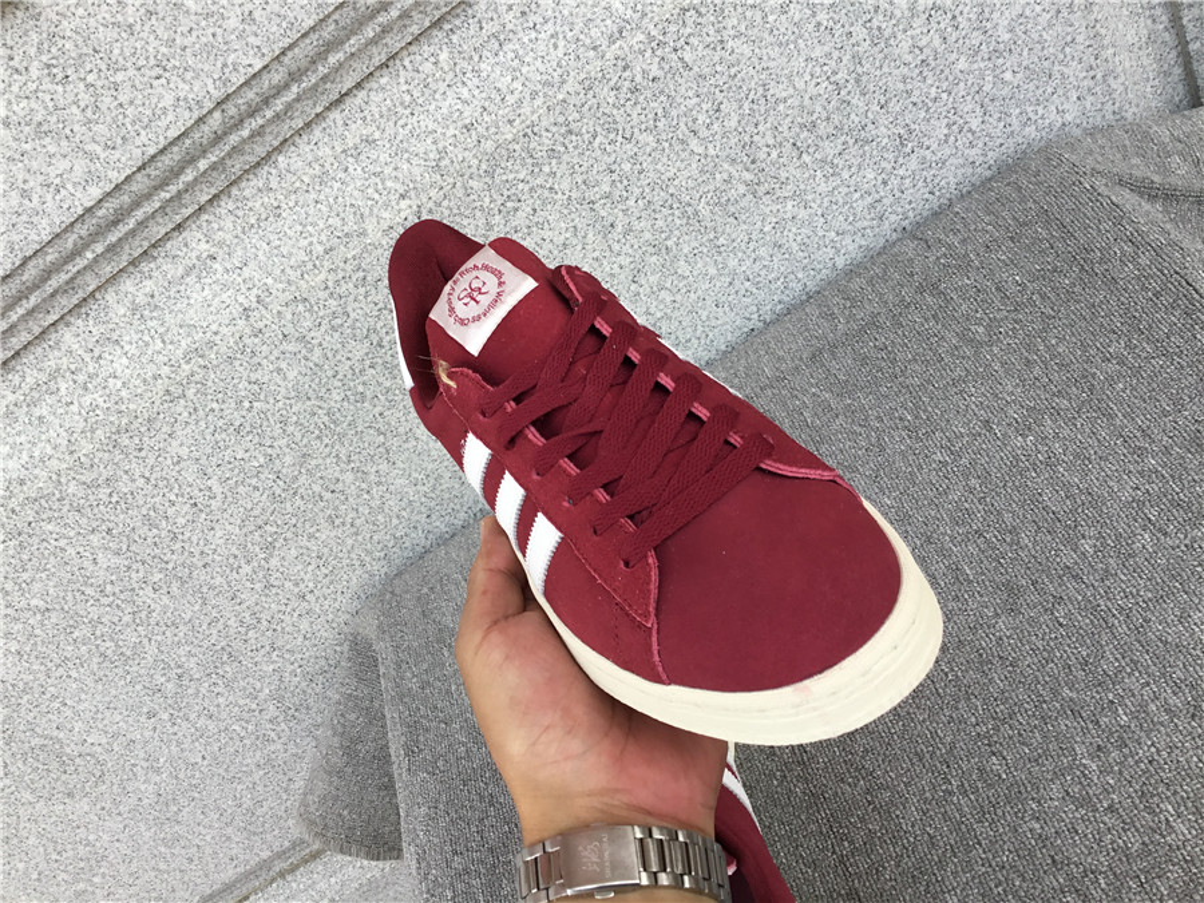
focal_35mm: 31
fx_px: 1078
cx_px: 602
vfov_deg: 45.4
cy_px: 452
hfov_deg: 58.4
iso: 25
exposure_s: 1/250
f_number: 2.4
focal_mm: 3.3
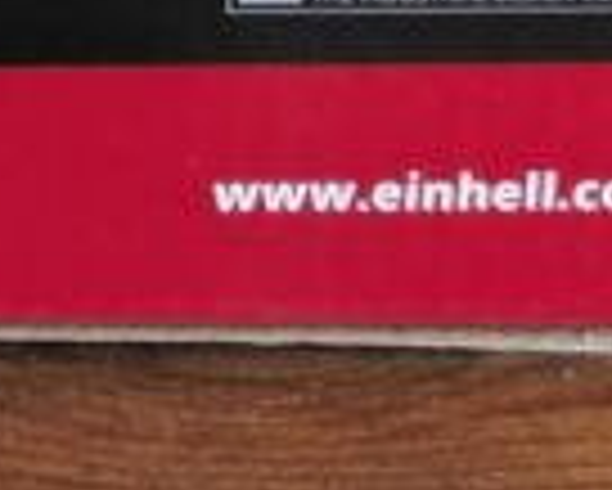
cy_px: -681
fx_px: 6797
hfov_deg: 5.0
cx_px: -1080
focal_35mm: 375
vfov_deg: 4.1
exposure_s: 1/25
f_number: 1.89
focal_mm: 5.43
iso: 92
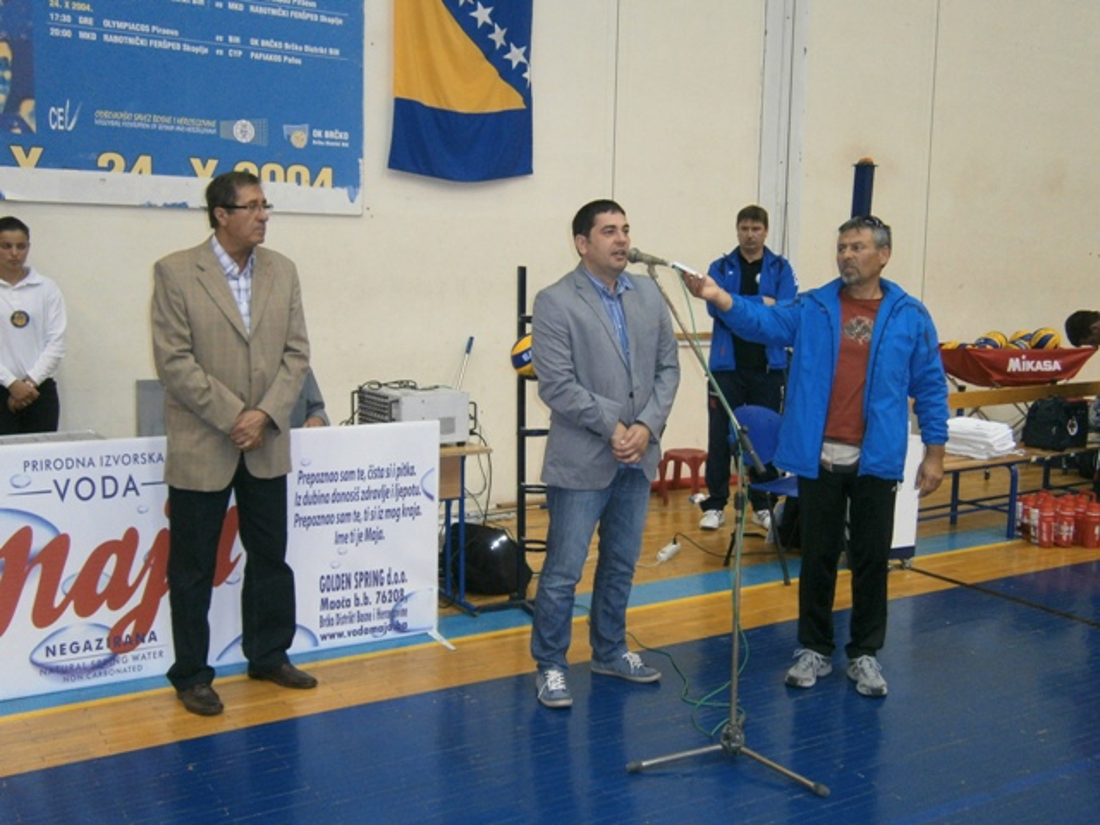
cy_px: 412
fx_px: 1144
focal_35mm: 36
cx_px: 550
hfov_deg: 51.4
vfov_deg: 39.7
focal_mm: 6.4
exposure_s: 1/40
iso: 200
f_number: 3.1
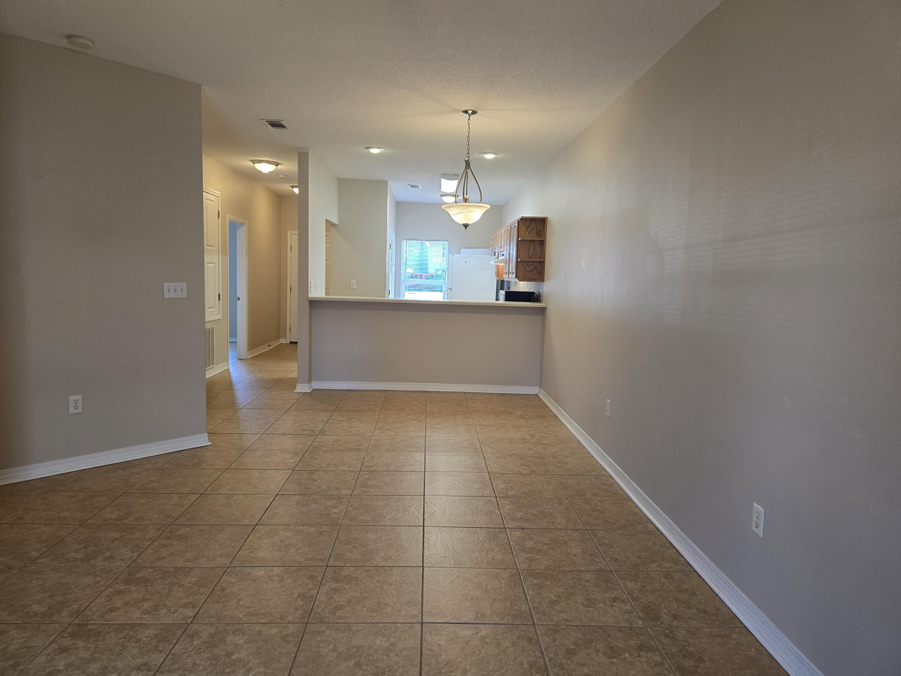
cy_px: 338
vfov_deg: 58.9
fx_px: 599
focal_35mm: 23
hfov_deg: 73.9
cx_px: 450
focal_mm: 6.3
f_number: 1.7
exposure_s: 1/120
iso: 160
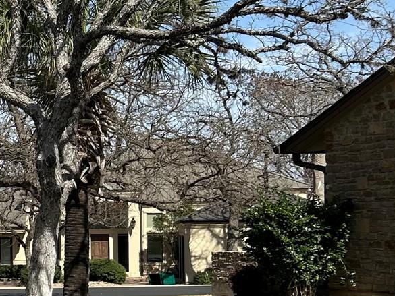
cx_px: -287
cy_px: 215
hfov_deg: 17.8
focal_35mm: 91
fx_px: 1039
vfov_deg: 16.2
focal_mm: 5.7
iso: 50
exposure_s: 1/4115
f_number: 1.5
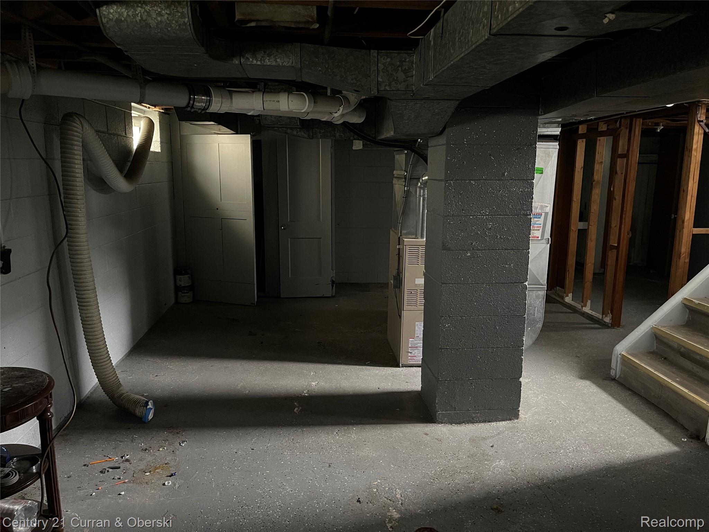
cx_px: 354
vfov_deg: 54.9
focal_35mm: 25
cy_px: 266
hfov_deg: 69.4
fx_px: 512
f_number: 1.6
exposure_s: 1/29
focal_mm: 5.1
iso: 1000
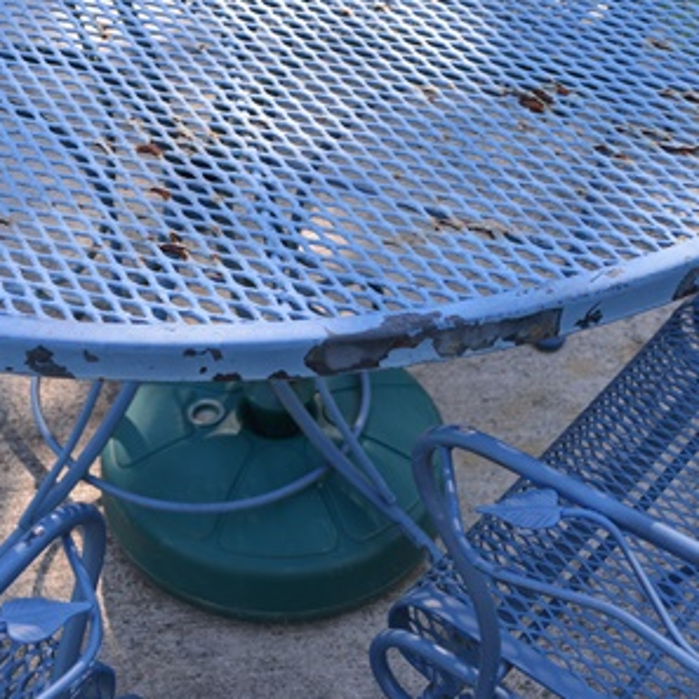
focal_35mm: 67
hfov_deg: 25.6
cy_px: 240
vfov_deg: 25.6
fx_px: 1531
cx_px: 257
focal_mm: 26
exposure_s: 1/125
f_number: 5.6
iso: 280
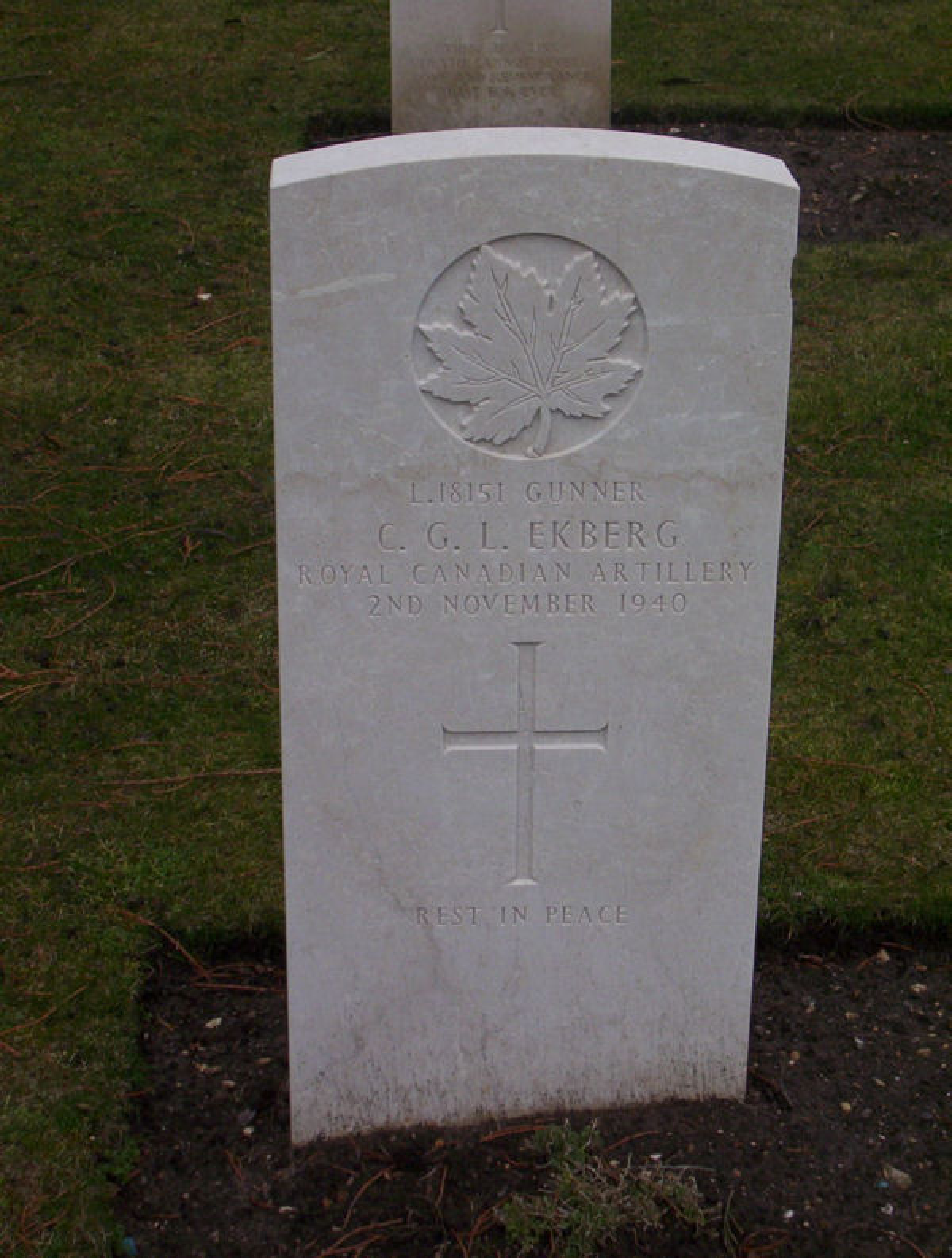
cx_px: 476
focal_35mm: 81
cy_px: 629
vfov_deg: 24.0
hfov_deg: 18.3
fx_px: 2954
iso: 100
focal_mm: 10.76
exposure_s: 1/285
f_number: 3.62
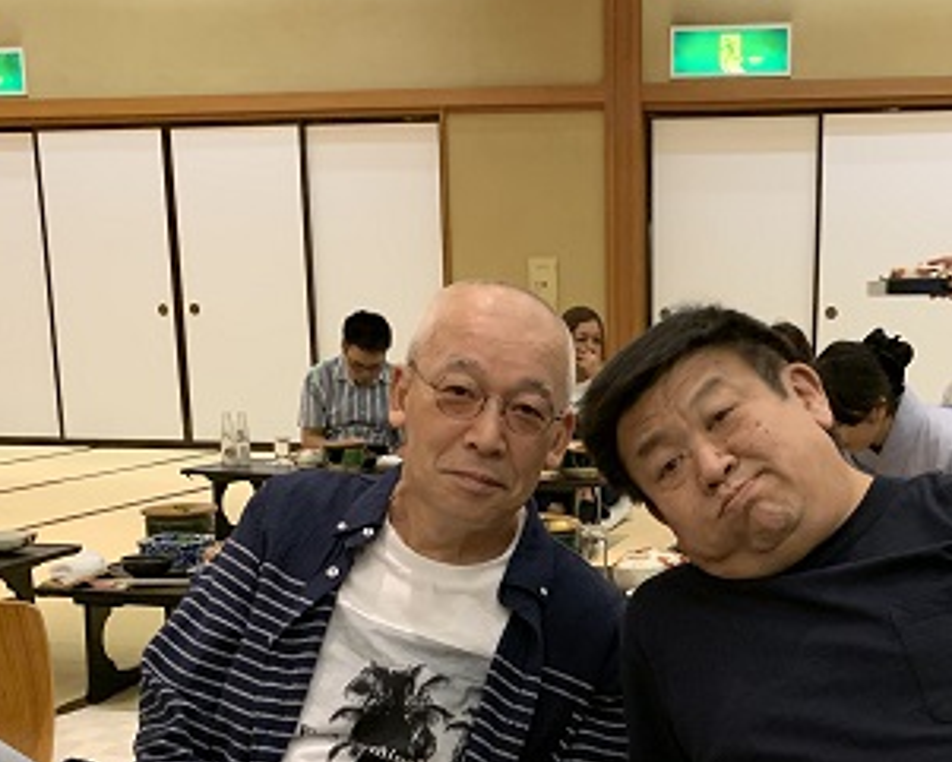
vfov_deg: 28.9
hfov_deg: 36.2
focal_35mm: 51
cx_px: 650
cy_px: 629
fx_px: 1437
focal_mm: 4.25
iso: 400
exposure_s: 1/60
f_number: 1.8
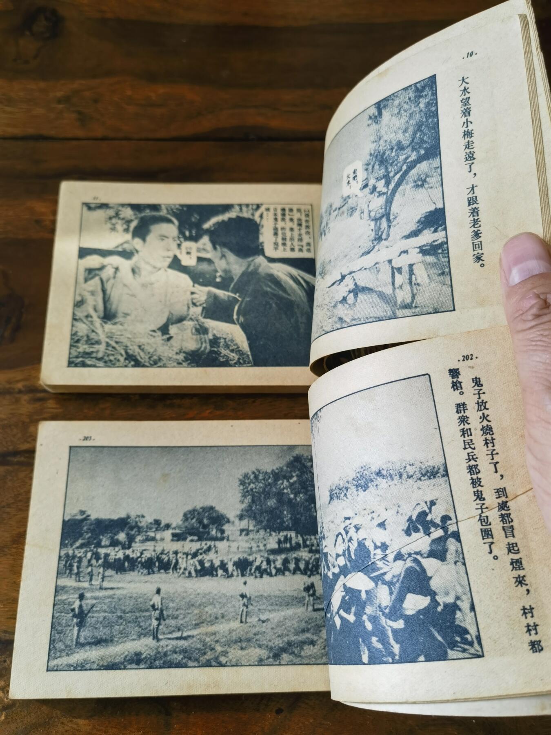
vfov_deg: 60.0
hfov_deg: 46.8
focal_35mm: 30
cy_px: 368
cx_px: 276
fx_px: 637
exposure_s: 1/120
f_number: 1.9
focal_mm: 6.67
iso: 50
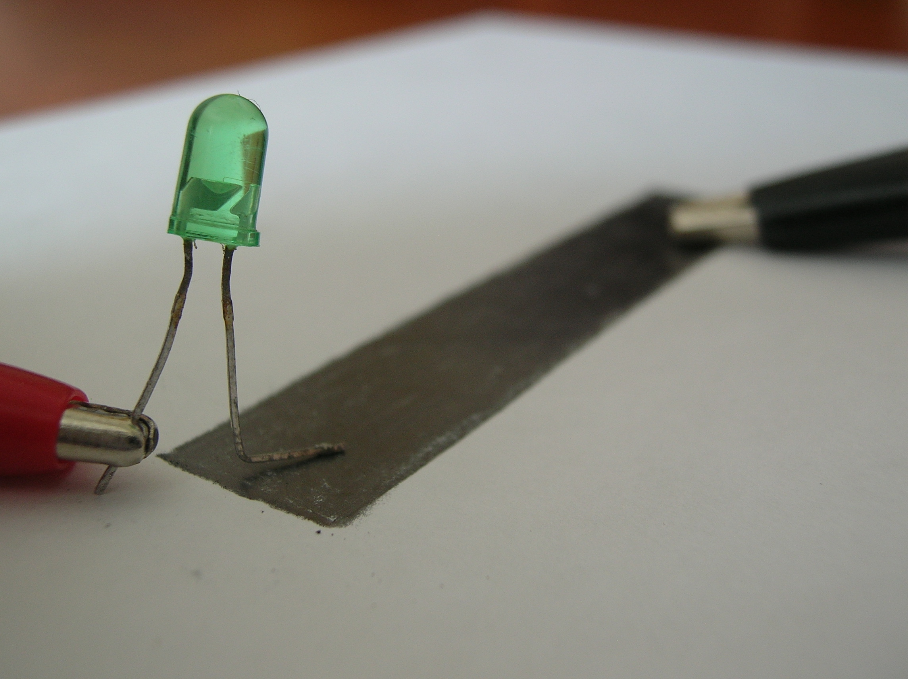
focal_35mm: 47
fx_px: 1232
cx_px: 454
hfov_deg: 40.5
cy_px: 340
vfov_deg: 30.8
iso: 50
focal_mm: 7.8
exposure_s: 1/9.3
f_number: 2.9
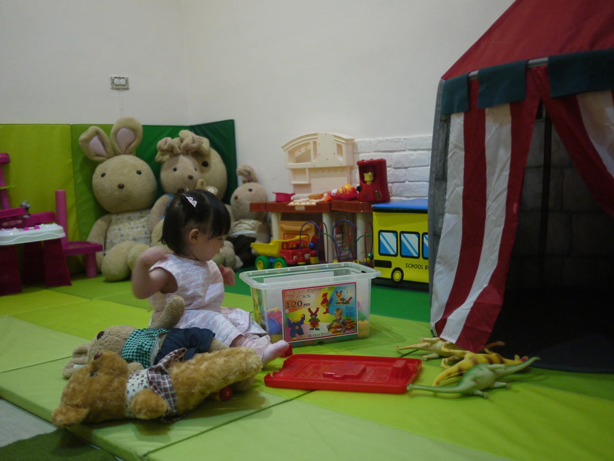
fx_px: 709
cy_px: 230
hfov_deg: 46.8
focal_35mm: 40
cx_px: 307
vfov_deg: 36.0
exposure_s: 1/60
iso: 640
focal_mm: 20
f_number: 1.7
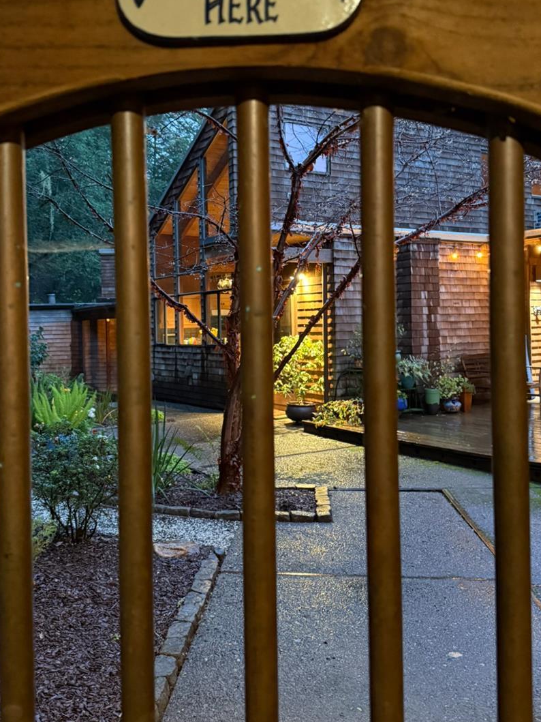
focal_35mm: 34
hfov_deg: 41.8
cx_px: 280
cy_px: 333
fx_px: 709
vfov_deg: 53.9
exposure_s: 1/30
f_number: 1.78
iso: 1000
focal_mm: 6.76
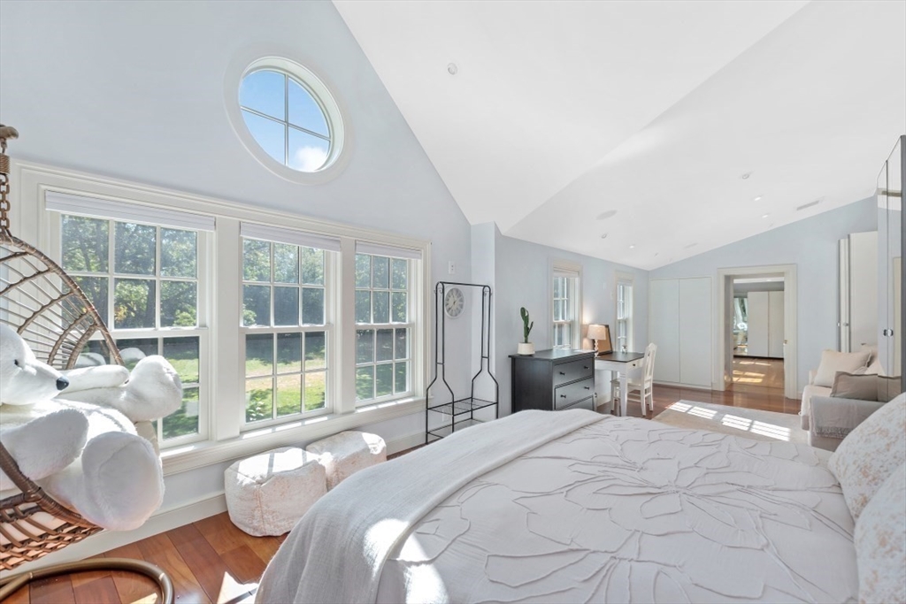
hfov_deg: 100.4
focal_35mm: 15
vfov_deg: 77.3
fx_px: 378
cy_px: 302
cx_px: 453
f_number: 5
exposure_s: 1/60
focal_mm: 10
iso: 250
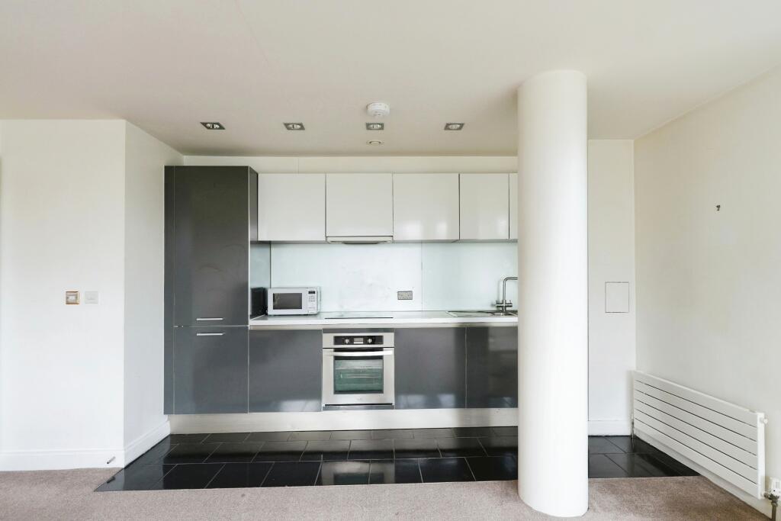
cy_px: 260
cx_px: 390
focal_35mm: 18
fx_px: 391
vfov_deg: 67.4
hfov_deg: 90.0
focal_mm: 12
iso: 400
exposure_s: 1/60
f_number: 6.3
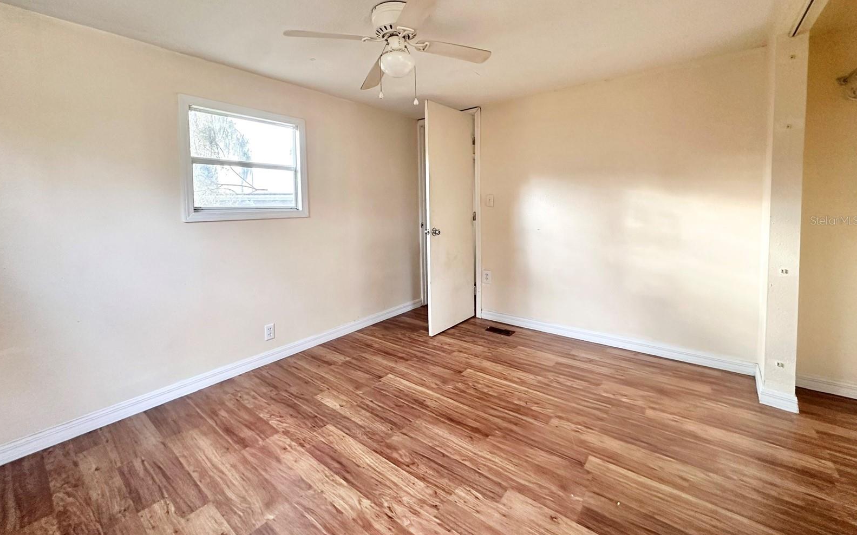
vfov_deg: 74.1
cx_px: 428
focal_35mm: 15
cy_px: 220
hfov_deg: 101.5
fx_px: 350
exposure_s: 1/70
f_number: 2.2
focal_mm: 2.22
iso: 320
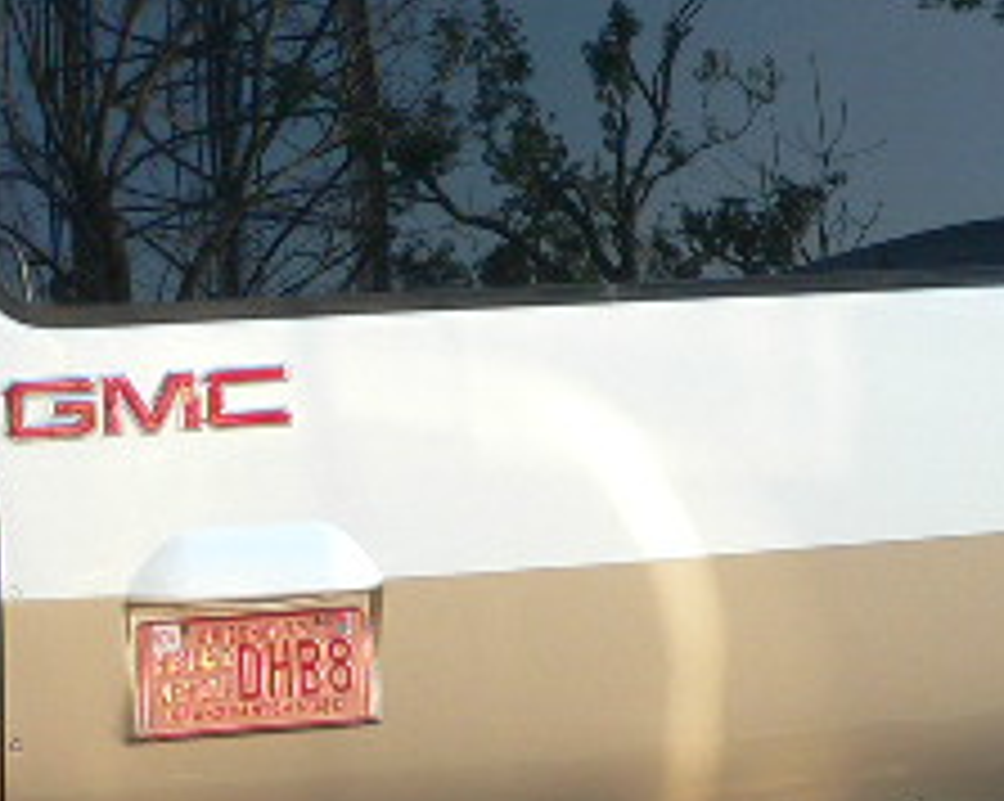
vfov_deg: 15.7
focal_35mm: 98
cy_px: 392
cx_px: 599
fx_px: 2909
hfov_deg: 19.6
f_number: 2.8
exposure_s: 1/250
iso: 100
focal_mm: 4.6
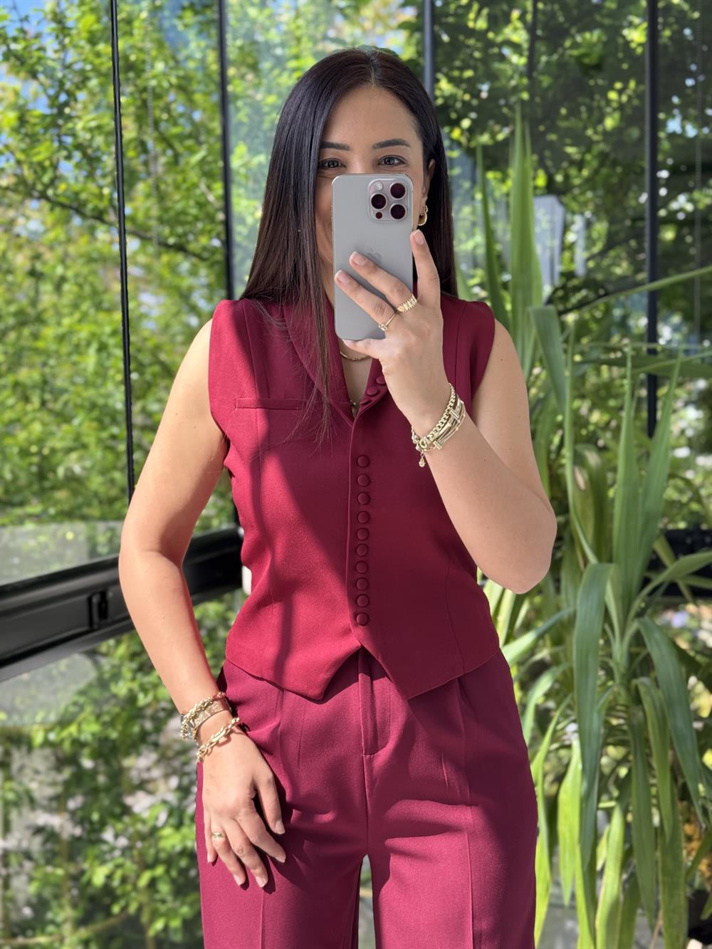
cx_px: 356
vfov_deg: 39.7
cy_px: 474
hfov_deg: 30.3
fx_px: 1316
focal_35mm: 48
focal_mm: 6.76
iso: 50
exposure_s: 1/138
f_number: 1.78
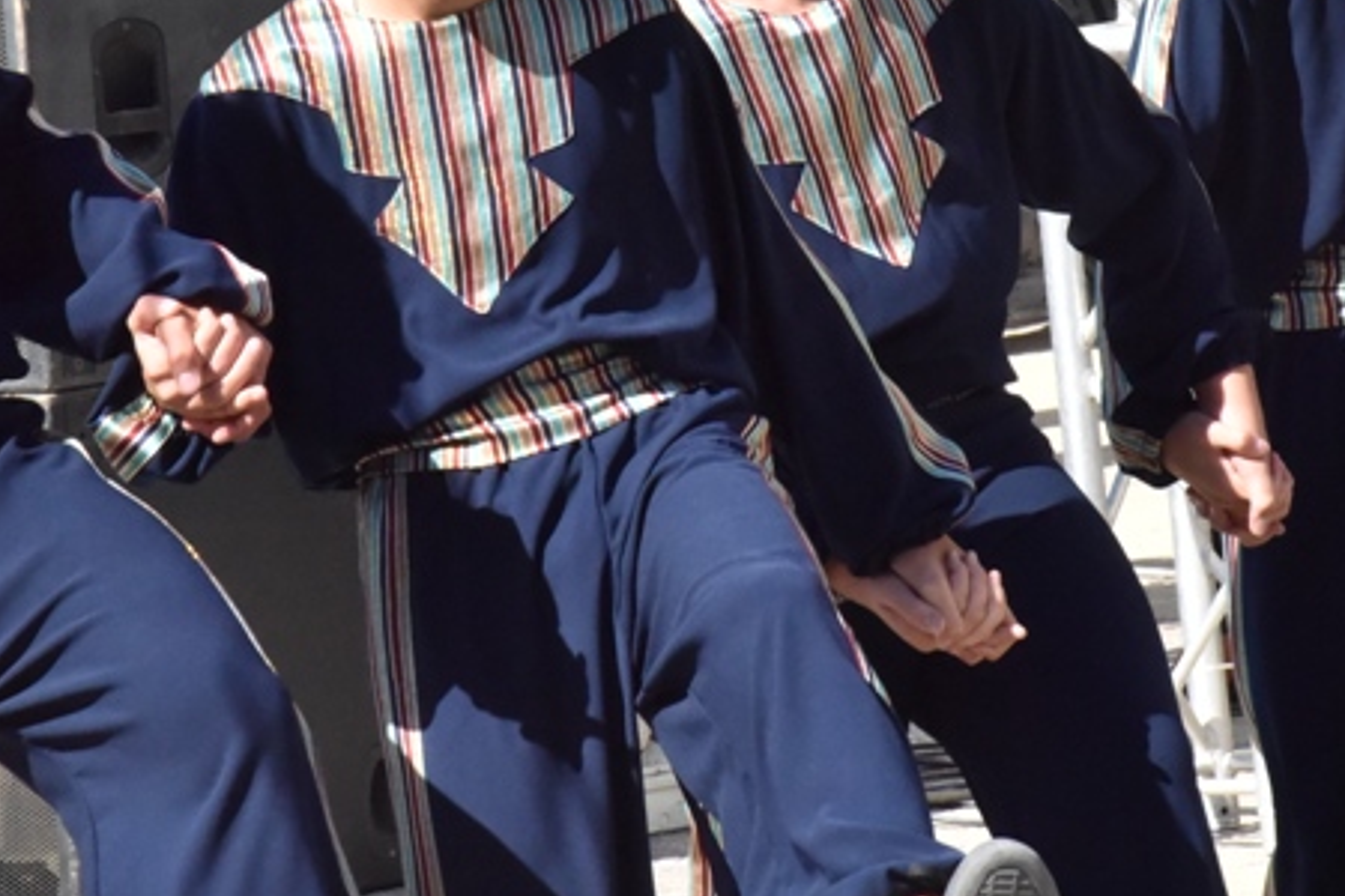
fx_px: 10199
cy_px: 19
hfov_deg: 7.5
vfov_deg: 5.0
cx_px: 646
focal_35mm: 273
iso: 3200
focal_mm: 120
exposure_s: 1/1250
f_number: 18
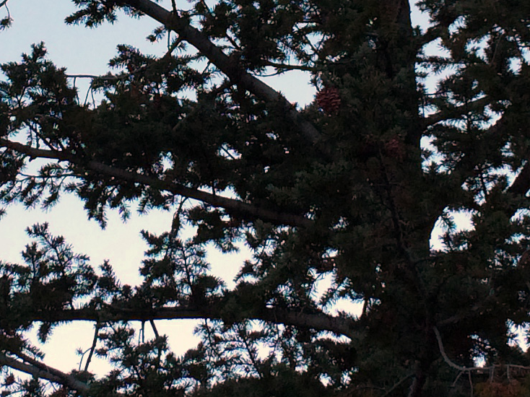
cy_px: 13
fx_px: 1974
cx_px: 149
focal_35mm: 129
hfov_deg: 15.2
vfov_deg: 11.4
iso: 32
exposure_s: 1/662
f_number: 2.2
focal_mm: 4.15
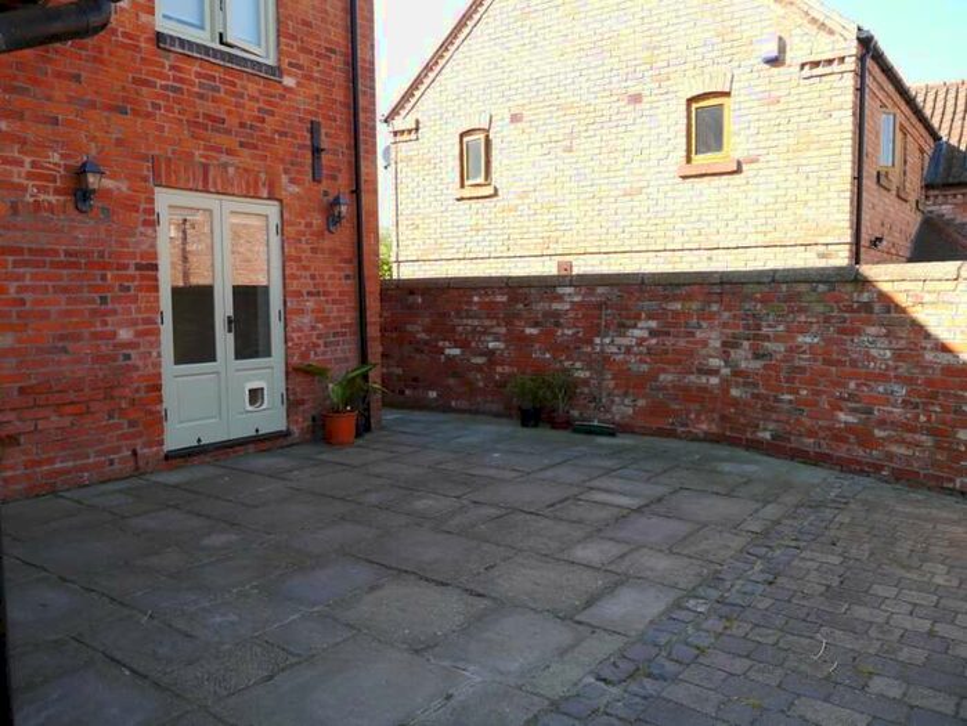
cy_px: 363
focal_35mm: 28
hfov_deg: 63.4
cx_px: 484
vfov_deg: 49.8
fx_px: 783
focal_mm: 14
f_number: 5
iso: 160
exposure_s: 1/160
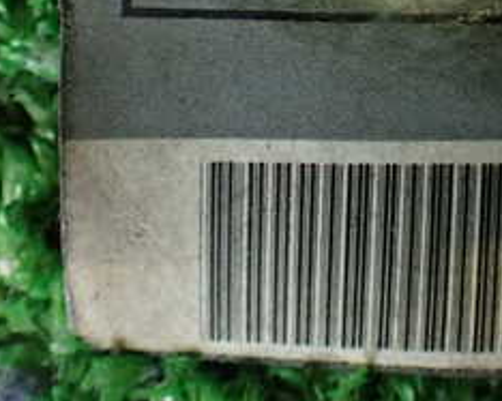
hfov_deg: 23.7
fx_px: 1188
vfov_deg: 18.6
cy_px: -6
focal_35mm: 80
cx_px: 358
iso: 500
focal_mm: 5.79
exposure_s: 1/30
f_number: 2.4
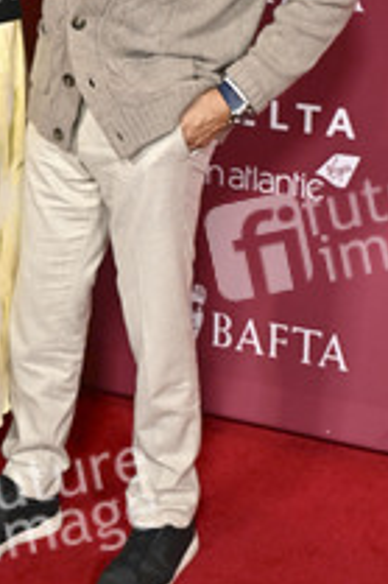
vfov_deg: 23.2
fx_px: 1393
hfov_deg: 15.8
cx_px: 95
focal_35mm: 86
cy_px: 95
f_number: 7.1
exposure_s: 1/320
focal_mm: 45
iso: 3200
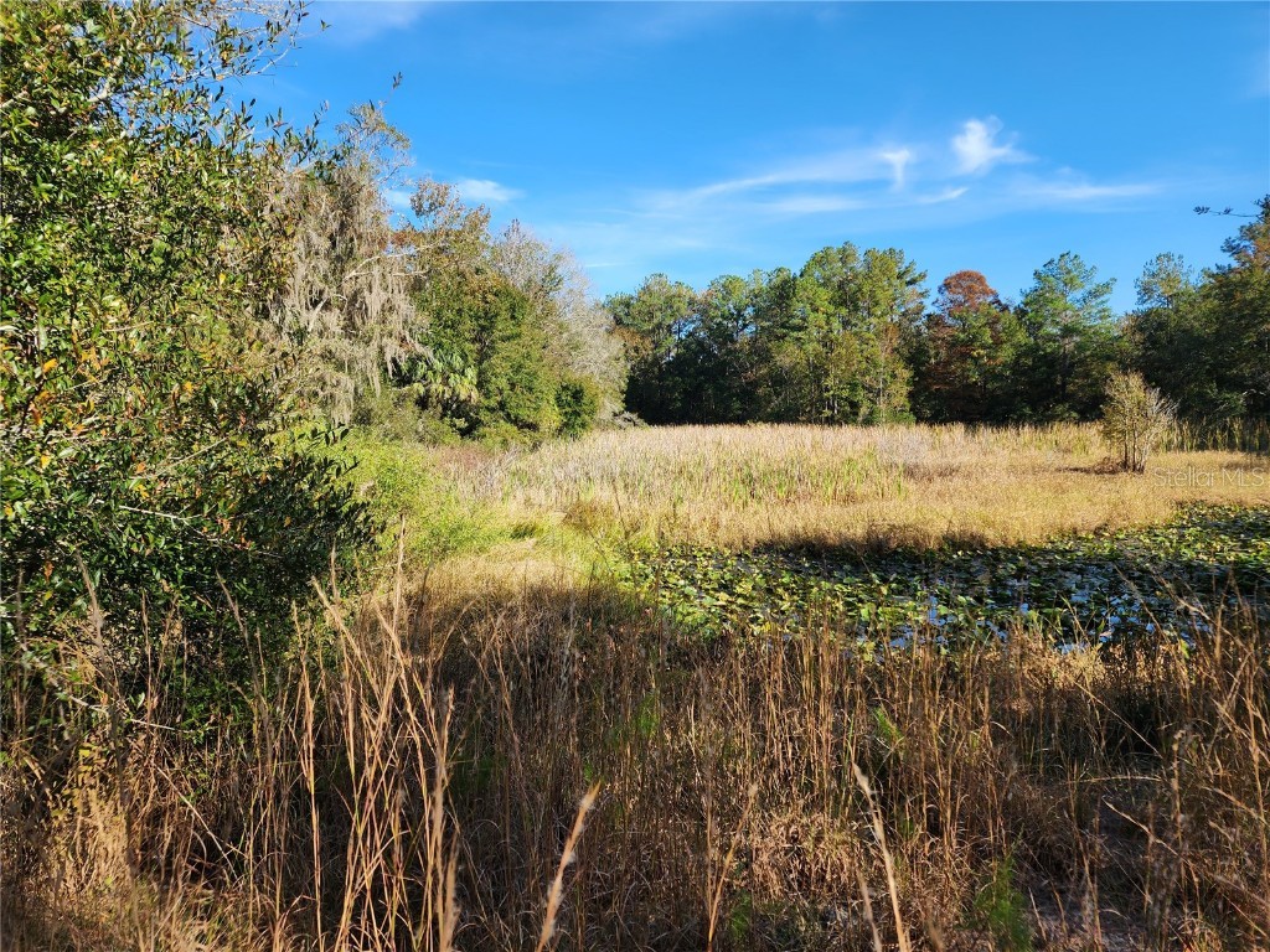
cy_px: 476
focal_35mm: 23
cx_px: 635
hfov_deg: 73.9
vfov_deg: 58.9
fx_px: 844
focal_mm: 6.4
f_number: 1.8
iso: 12
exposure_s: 1/488
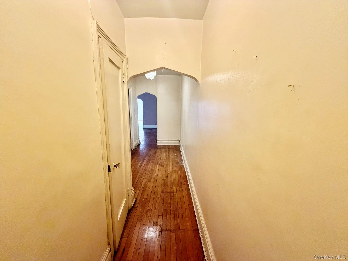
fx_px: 141
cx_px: 174
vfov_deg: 85.7
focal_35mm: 14
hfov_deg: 102.1
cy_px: 130
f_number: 2.2
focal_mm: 2.22
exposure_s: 1/60
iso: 640
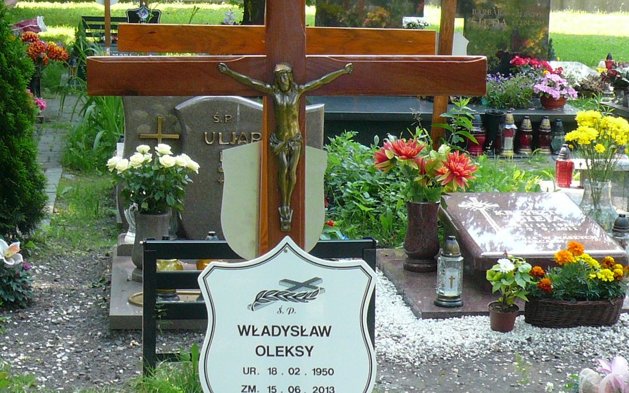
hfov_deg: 26.5
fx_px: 1337
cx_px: 299
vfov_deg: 16.7
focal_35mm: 78
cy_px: 185
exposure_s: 1/125
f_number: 3
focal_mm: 5.7
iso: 100
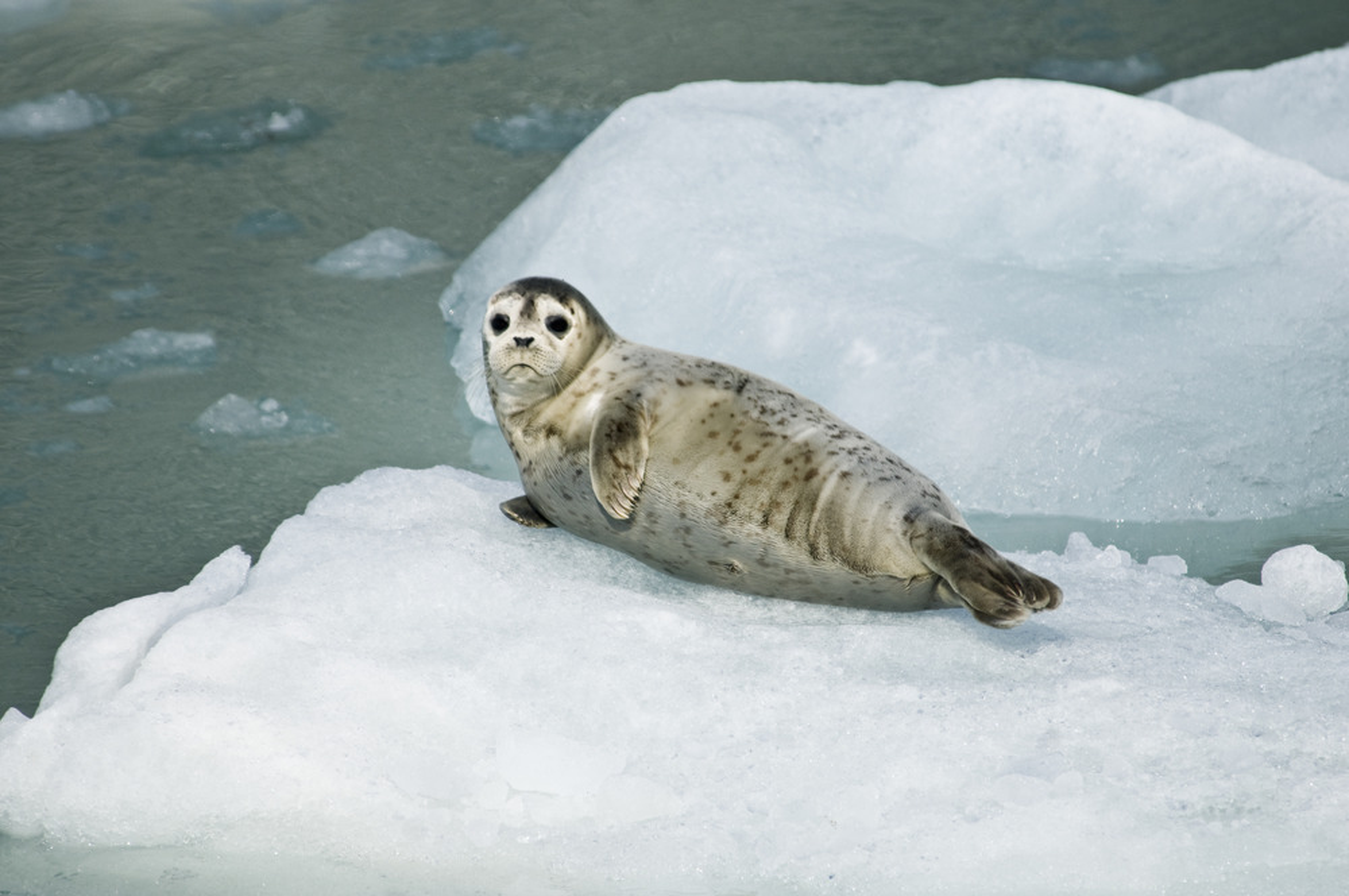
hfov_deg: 3.4
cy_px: 448
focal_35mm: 600
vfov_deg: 2.3
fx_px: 22454
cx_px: 674
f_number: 5.6
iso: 200
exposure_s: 1/1600
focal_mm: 400
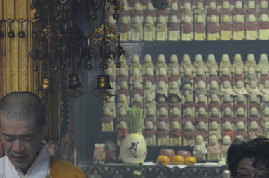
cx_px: 27
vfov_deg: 6.6
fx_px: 1537
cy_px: 156
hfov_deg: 10.0
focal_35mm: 206
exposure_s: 1/15
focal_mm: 66
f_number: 5.3
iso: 1600
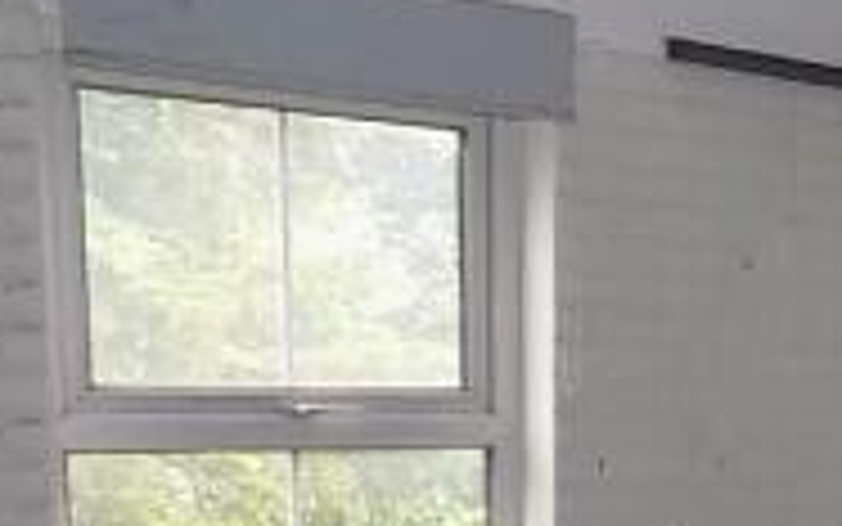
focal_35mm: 76
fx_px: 1745
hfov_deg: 23.8
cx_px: 1101
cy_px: 641
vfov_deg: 16.4
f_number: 3.1
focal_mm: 4
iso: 200
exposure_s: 1/30
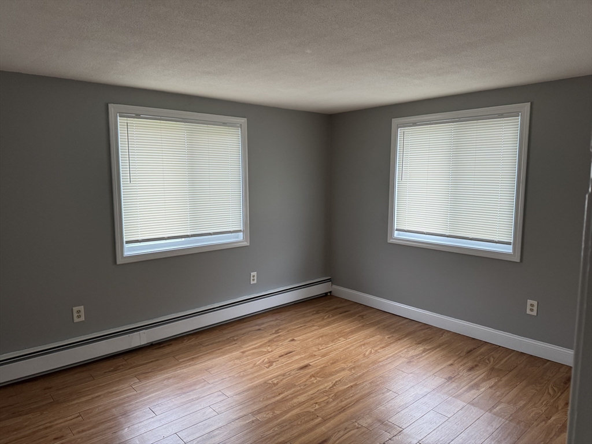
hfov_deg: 71.6
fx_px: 410
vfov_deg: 56.8
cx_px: 296
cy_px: 222
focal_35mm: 24
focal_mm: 6.76
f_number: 1.78
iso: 250
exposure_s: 1/60
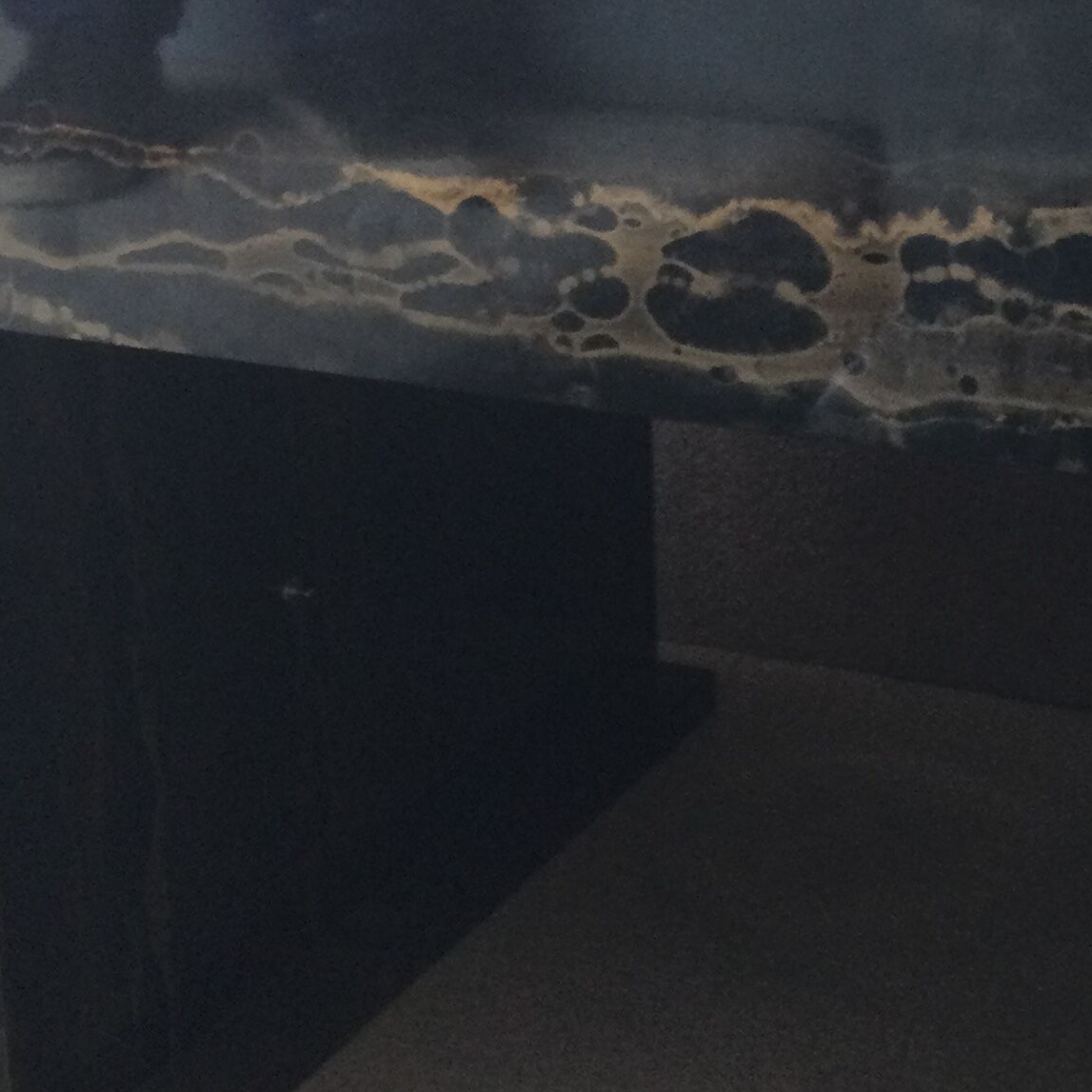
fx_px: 2784
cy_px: 331
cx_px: 875
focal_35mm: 78
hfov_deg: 21.9
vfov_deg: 22.1
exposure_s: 1/33
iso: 100
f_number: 2.4
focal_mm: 3.3
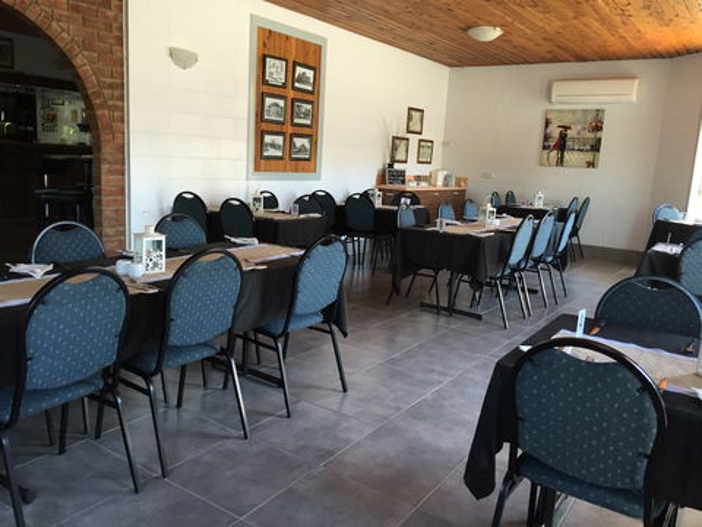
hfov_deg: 61.7
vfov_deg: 48.2
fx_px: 588
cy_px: 264
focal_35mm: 29
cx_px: 351
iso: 50
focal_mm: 4.15
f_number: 2.2
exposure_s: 1/33
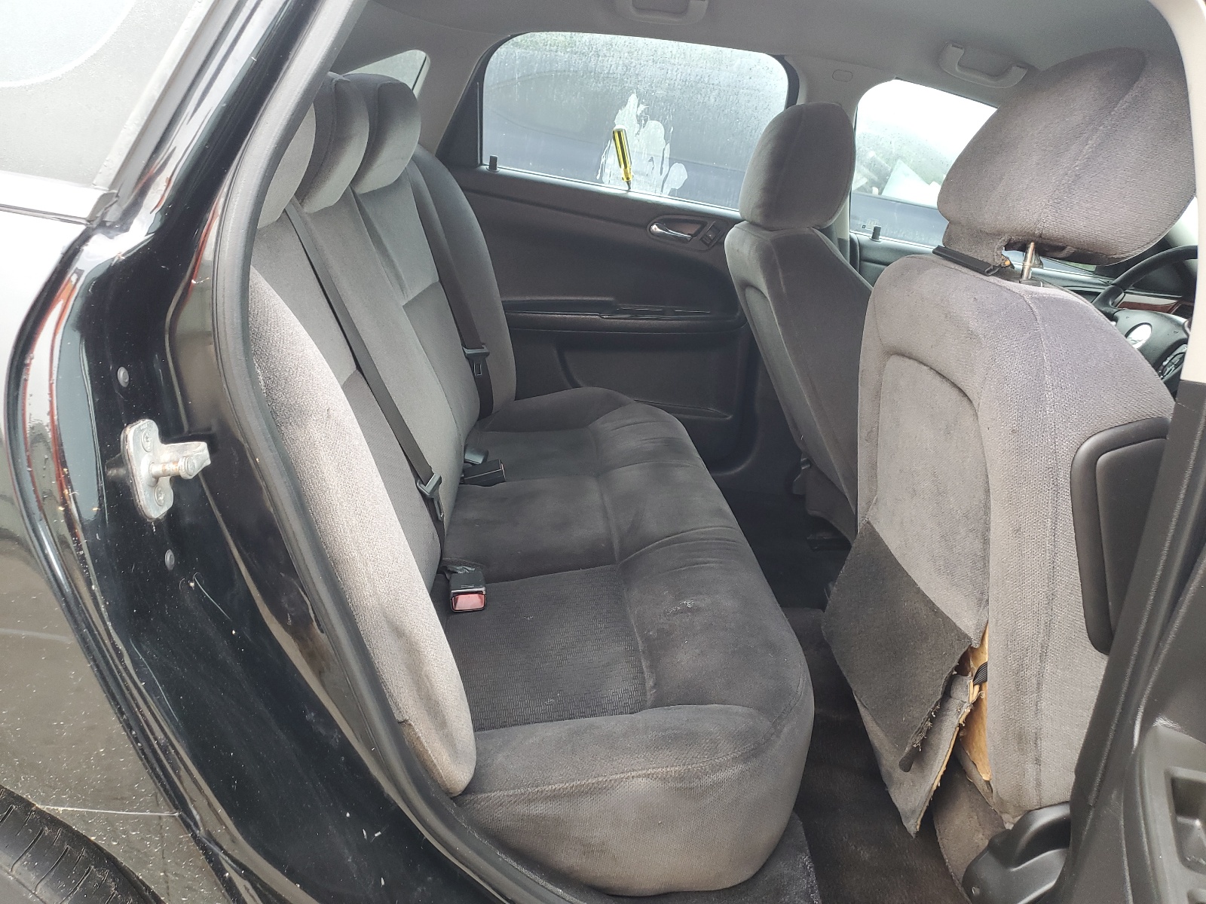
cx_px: 603
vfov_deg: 53.1
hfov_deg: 67.3
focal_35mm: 26
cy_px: 452
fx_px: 906
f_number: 1.5
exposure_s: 1/60.2
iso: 77
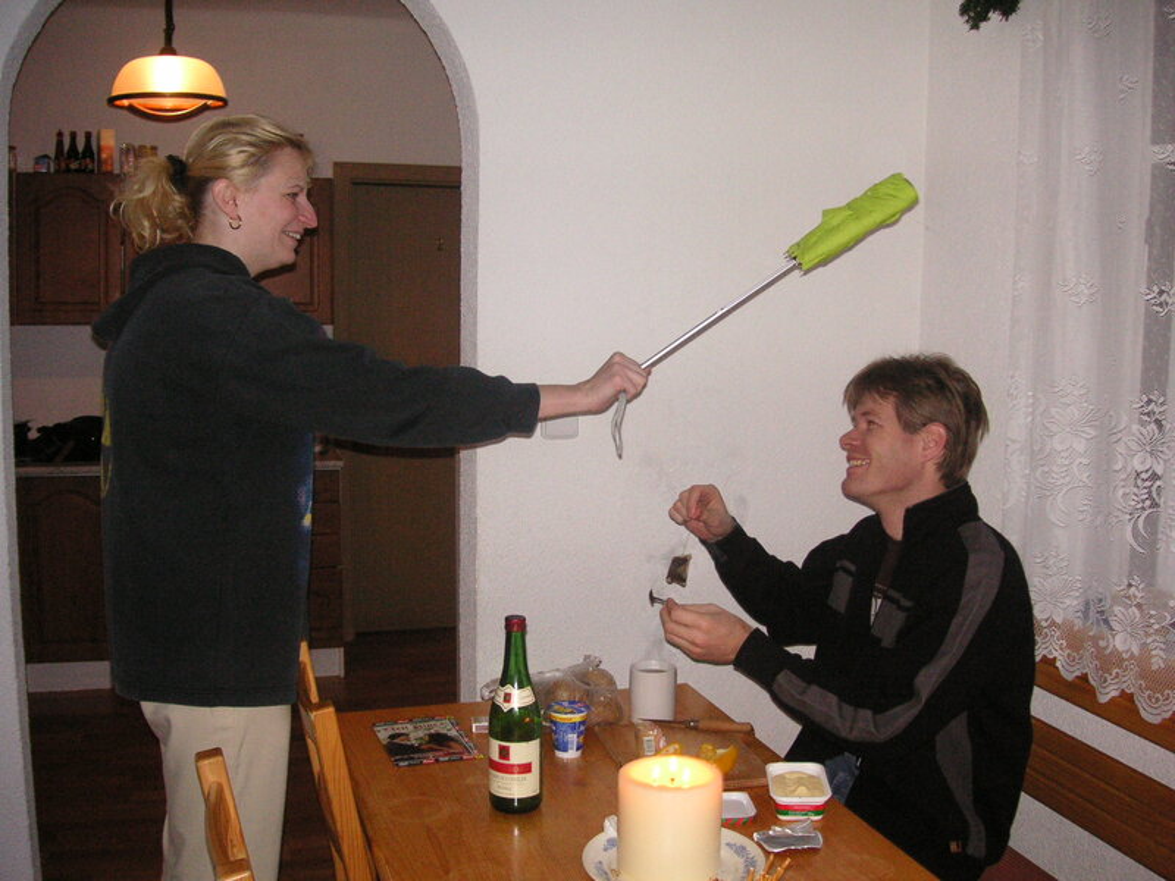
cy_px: 440
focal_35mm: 37
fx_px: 1256
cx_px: 588
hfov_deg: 50.1
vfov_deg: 38.7
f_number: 2.8
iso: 160
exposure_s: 1/45
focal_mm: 6.1
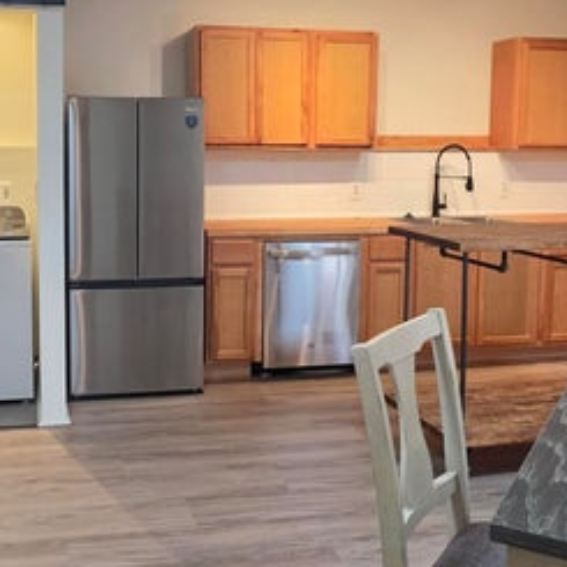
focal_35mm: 40
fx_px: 741
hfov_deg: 41.3
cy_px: 236
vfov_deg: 41.7
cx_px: 191
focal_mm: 2.2
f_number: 1.9
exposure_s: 1/120
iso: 200
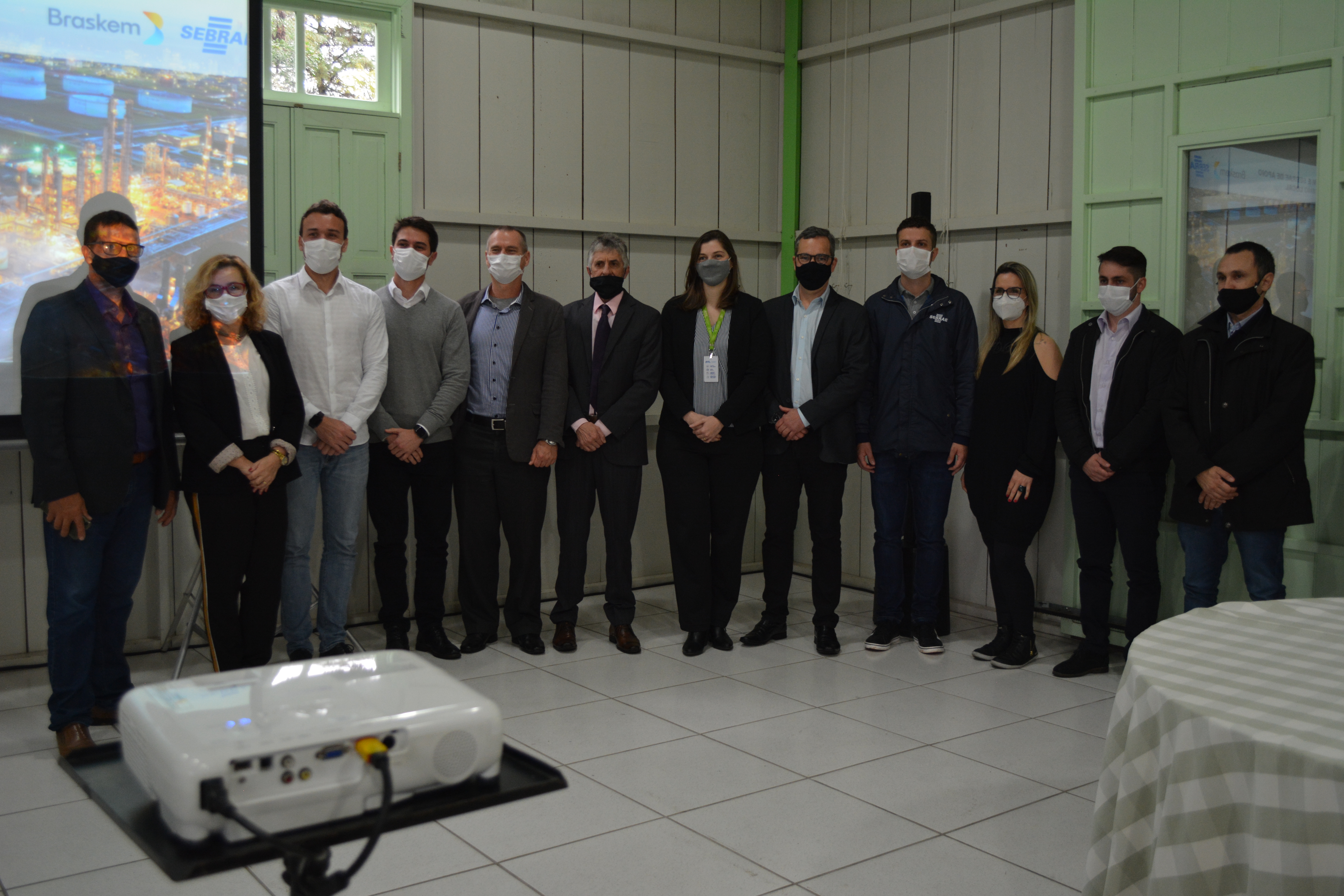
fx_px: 1232
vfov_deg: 40.0
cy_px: 448
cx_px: 672
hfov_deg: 57.2
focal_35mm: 33
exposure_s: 1/60
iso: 640
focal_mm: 22
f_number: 4
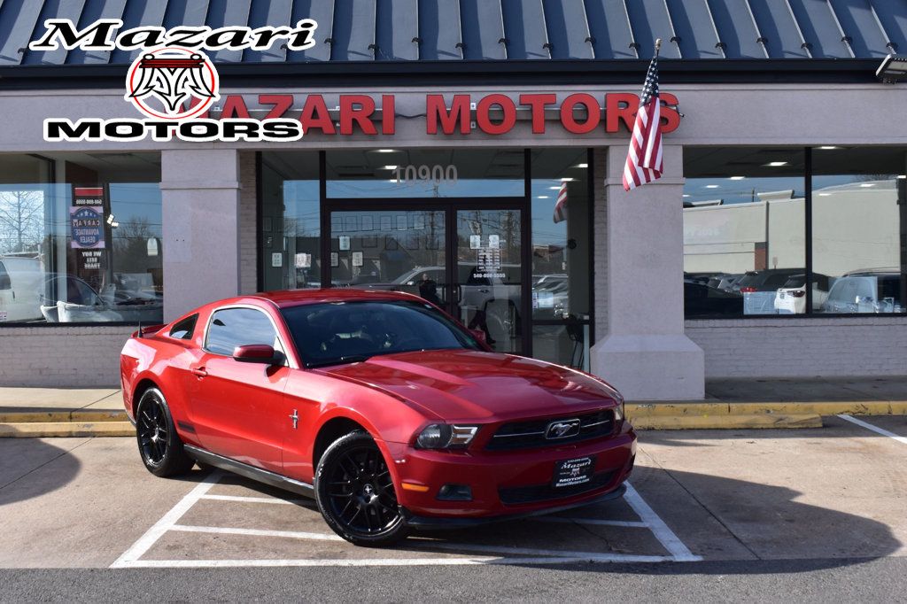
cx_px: 454
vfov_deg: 28.9
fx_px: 1171
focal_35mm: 46
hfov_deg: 42.3
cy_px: 302
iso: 400
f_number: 10
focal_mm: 31
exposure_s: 1/320
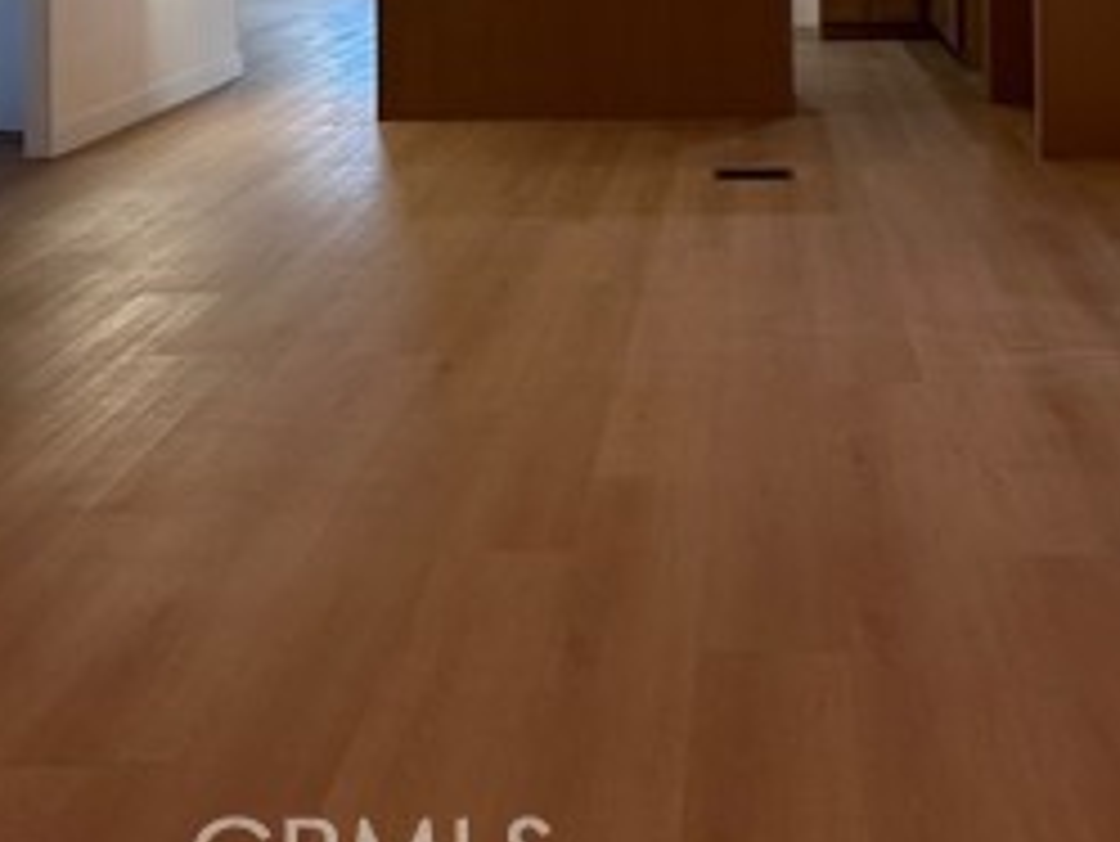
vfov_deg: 32.9
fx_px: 1165
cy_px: -158
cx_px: 760
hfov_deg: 50.3
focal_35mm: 36
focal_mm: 2.22
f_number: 2.2
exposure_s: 1/60
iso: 200
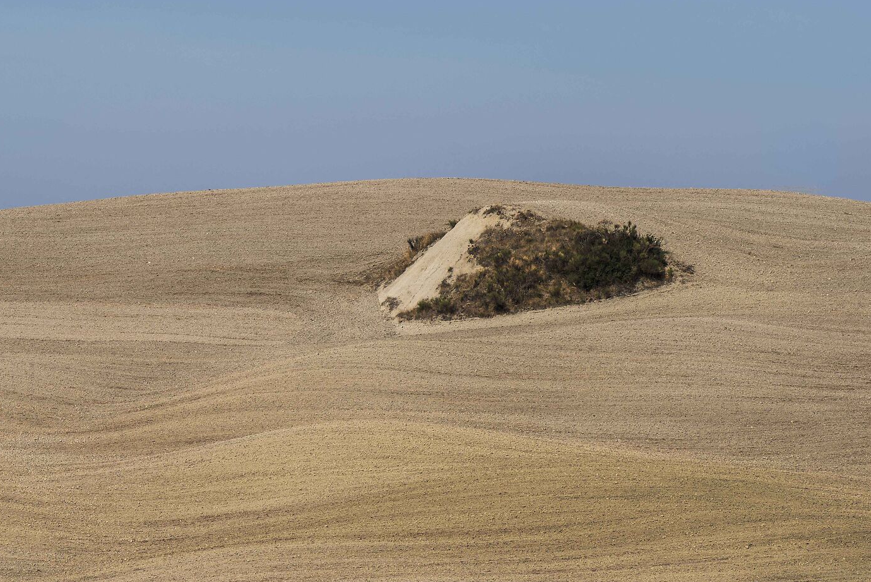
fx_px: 7575
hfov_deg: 6.6
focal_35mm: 313
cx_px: 145
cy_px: 291
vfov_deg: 4.4
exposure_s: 1/400
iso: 64
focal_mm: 180
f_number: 7.1
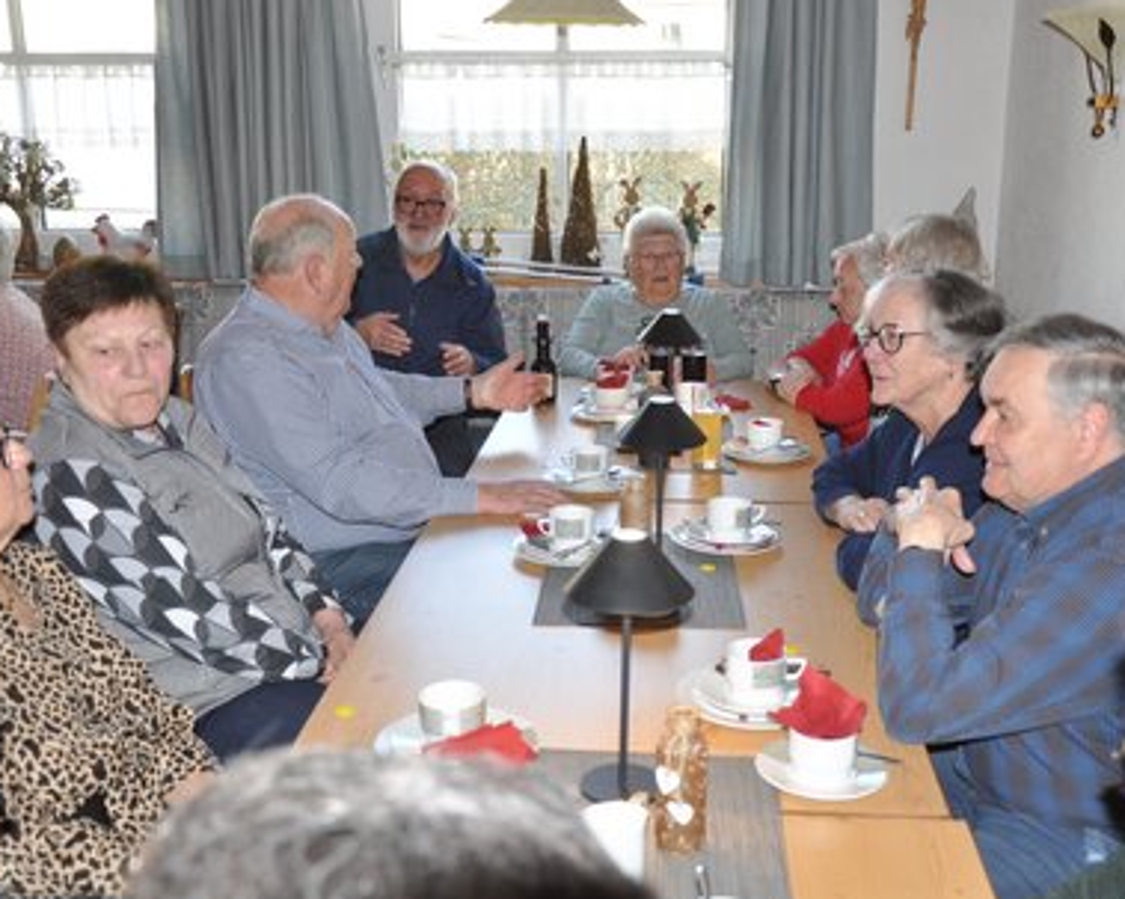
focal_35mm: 41
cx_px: 591
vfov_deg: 36.5
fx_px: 1365
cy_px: 450
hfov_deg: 44.8
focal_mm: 24
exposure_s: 1/125
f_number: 3.8
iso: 720
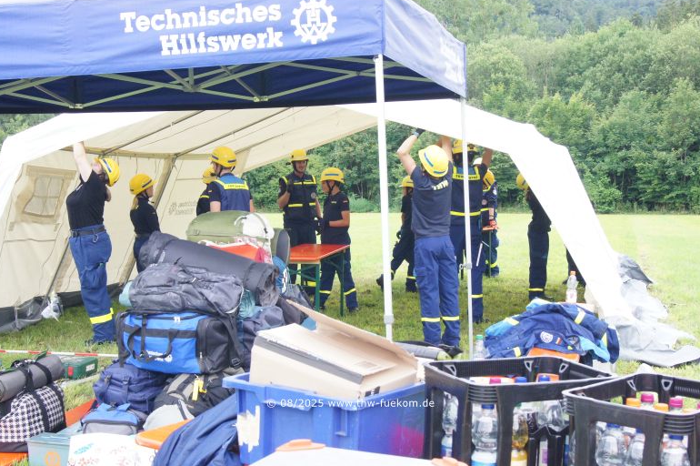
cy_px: 228
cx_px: 352
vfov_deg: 24.8
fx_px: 1059
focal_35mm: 55
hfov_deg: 36.6
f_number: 13
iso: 800
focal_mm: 35
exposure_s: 1/60
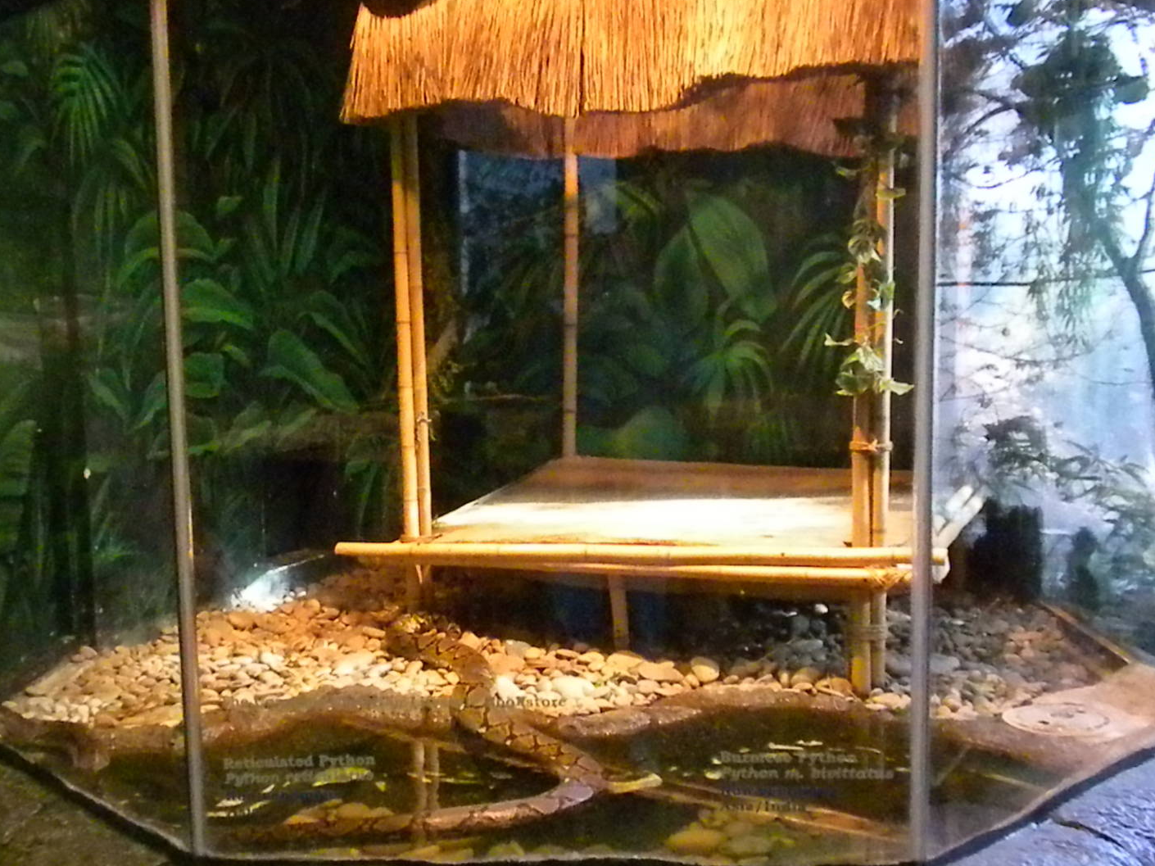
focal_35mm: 42
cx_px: 507
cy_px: 453
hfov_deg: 44.7
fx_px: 1401
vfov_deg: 34.3
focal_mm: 6.6
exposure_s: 1/65.2
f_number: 3.5
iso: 3120
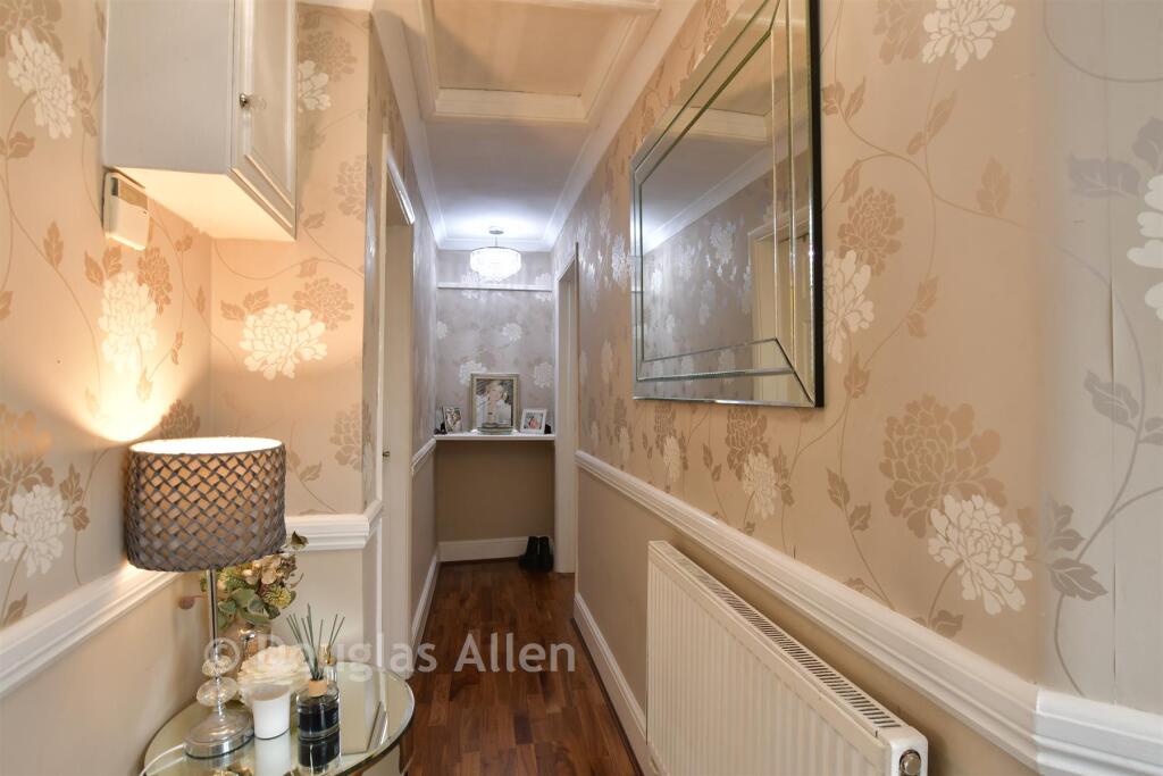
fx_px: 582
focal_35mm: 18
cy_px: 388
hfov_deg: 90.0
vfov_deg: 67.4
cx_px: 582
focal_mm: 12
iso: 250
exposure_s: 1/10
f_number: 7.1
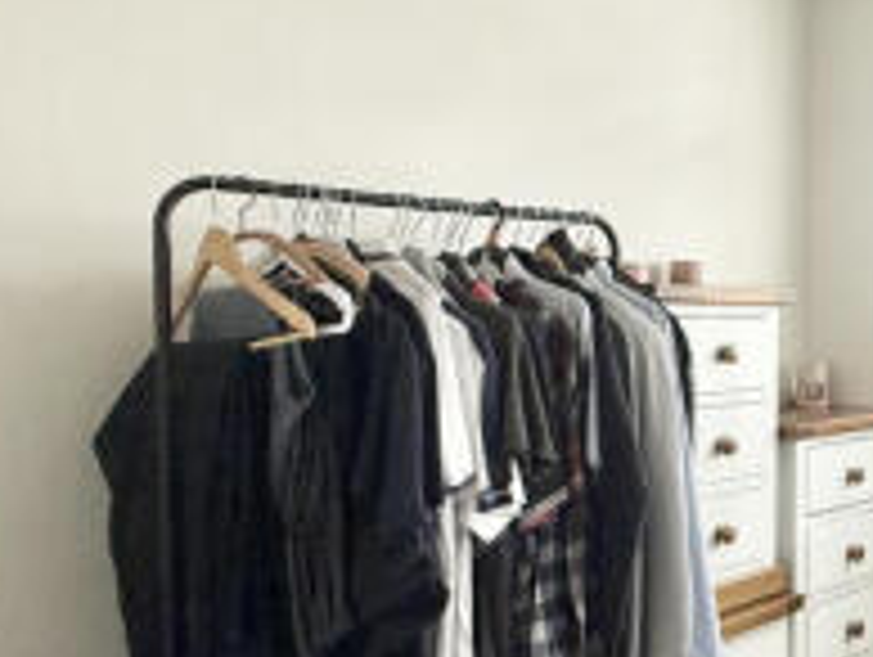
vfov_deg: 34.4
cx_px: 812
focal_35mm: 42
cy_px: 317
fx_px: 1061
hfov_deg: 40.7
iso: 80
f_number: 2.2
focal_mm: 2.22
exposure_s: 1/99
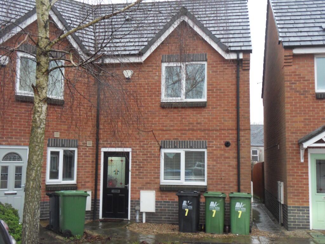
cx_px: 162
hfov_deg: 42.1
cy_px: 122
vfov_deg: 32.2
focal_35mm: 45
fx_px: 422
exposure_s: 1/45
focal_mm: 7.9
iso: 240
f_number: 4.2
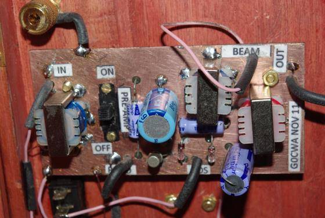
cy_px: 109
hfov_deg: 24.7
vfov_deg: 16.7
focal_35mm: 82
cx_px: 162
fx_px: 741
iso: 200
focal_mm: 55
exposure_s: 1/80
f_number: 11
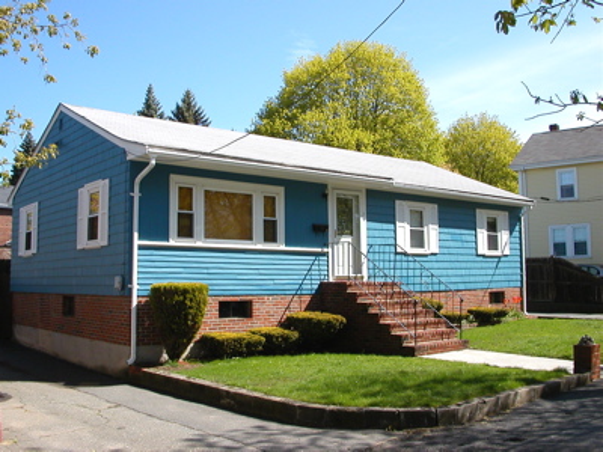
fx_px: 645
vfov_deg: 38.7
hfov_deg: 50.1
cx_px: 302
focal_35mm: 37
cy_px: 226
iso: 100
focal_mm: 5.6
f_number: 4.5
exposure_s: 1/438
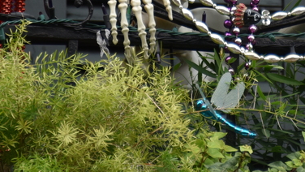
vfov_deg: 1.1
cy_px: -132
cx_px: 199
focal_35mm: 1070
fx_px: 8658
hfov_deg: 2.0
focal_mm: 300
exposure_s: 1/640
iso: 500
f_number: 5.6
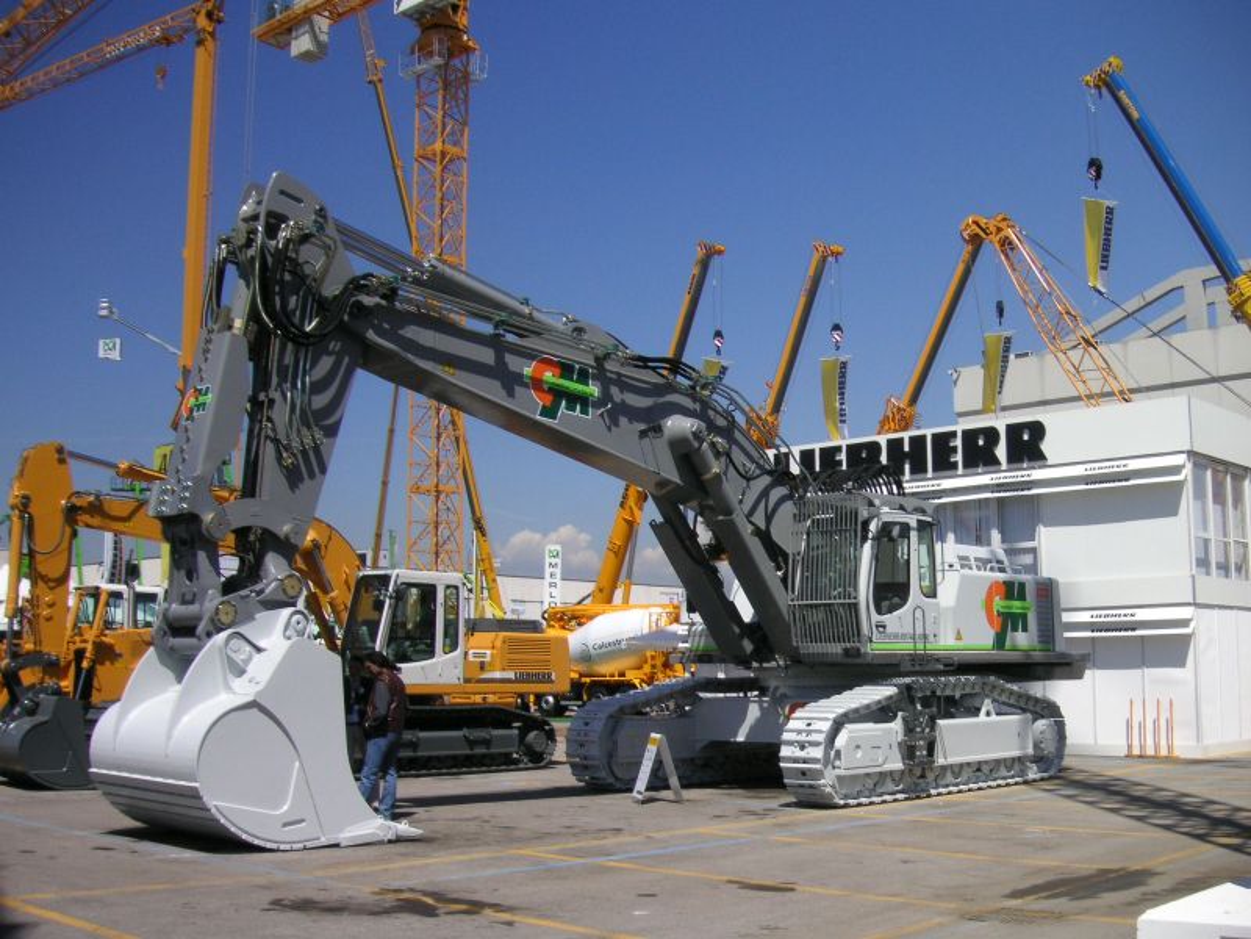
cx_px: 626
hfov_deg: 47.9
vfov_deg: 36.8
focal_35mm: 39
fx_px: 1409
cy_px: 470
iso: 50
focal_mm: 6.5
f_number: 6.7
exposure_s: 1/500
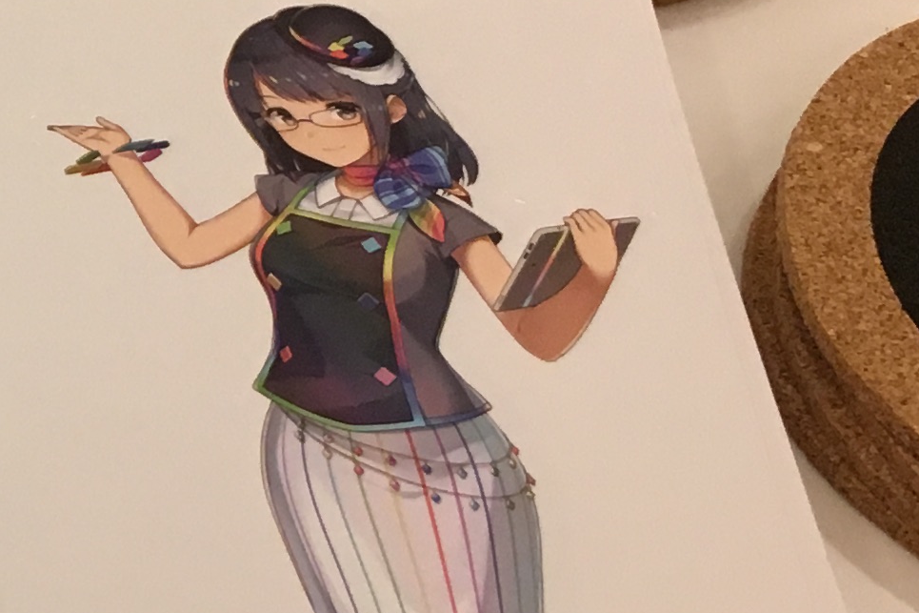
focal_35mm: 126
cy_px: 284
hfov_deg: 14.9
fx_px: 3216
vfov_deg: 10.9
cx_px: -534
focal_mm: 4.15
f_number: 2.2
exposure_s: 1/30
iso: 40
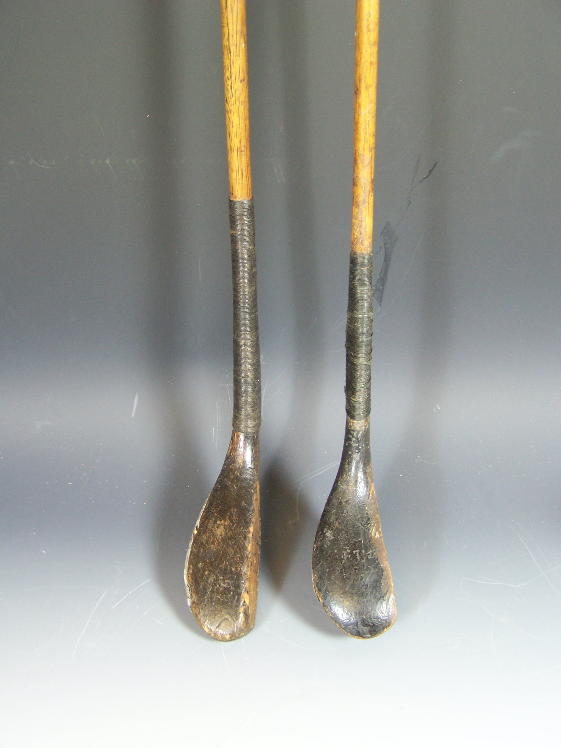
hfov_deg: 37.7
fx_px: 821
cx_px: 280
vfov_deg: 49.0
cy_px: 374
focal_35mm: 38
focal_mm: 6.3
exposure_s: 1/15
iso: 140
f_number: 2.8
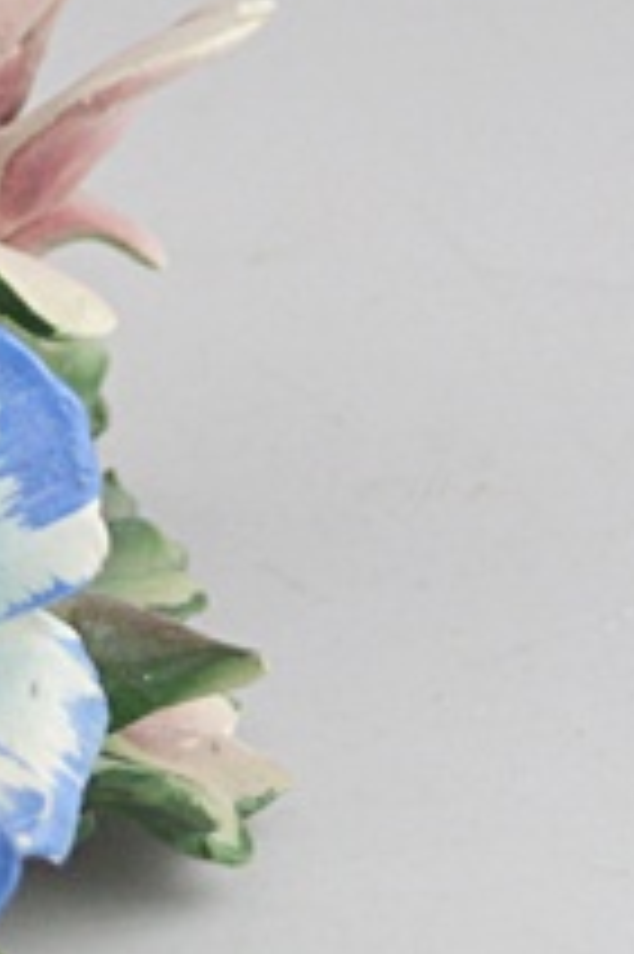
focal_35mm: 212
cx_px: -429
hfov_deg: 6.4
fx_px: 5609
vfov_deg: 9.2
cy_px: -819
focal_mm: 30
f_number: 4.5
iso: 400
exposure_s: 1/80
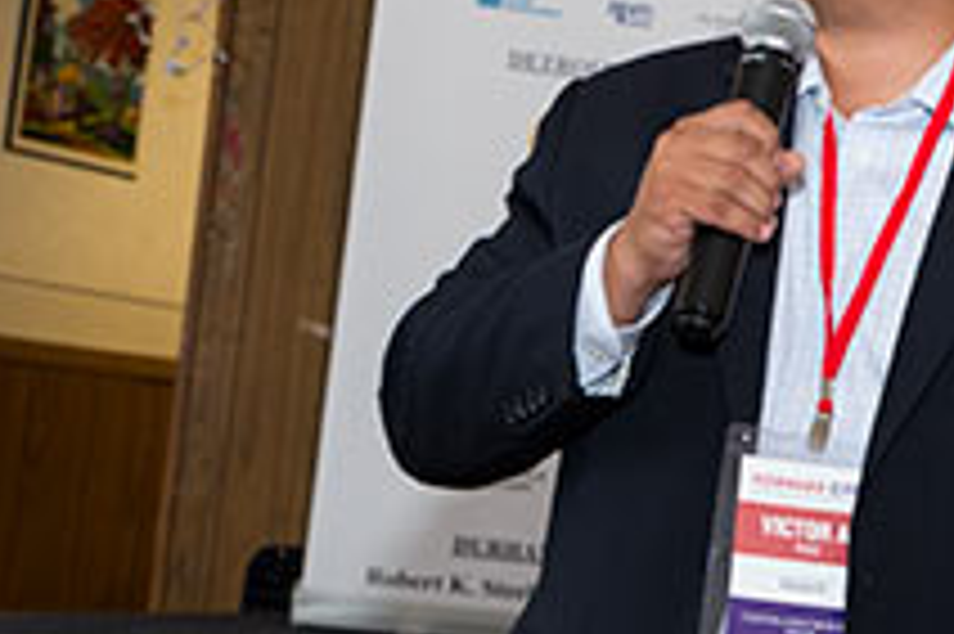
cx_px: 1148
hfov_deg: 15.7
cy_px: 321
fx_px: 3336
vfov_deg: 10.9
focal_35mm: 126
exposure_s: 1/60
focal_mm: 46
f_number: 6.7
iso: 500
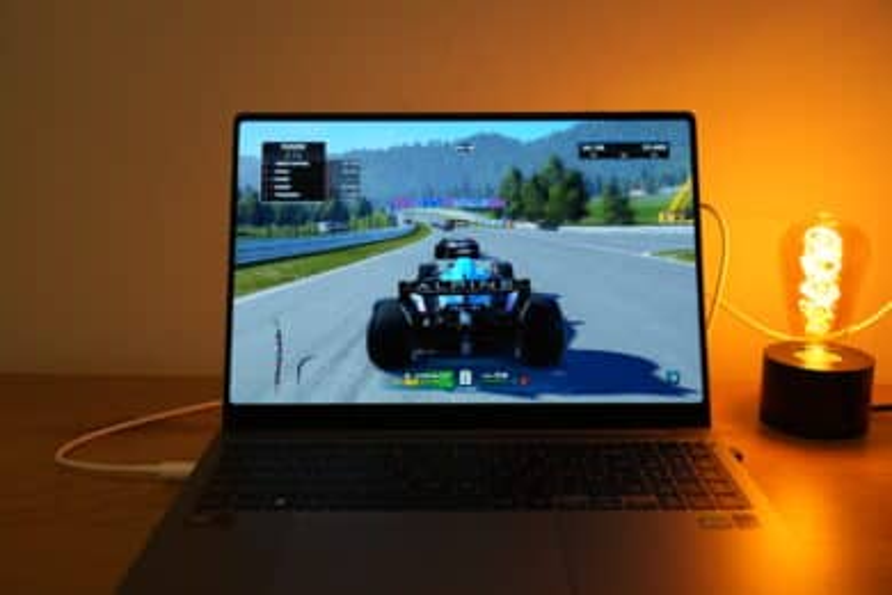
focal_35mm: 36
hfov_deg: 53.1
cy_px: 298
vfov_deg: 36.9
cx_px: 446
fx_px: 892
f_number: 4
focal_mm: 36
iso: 125
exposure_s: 1/40
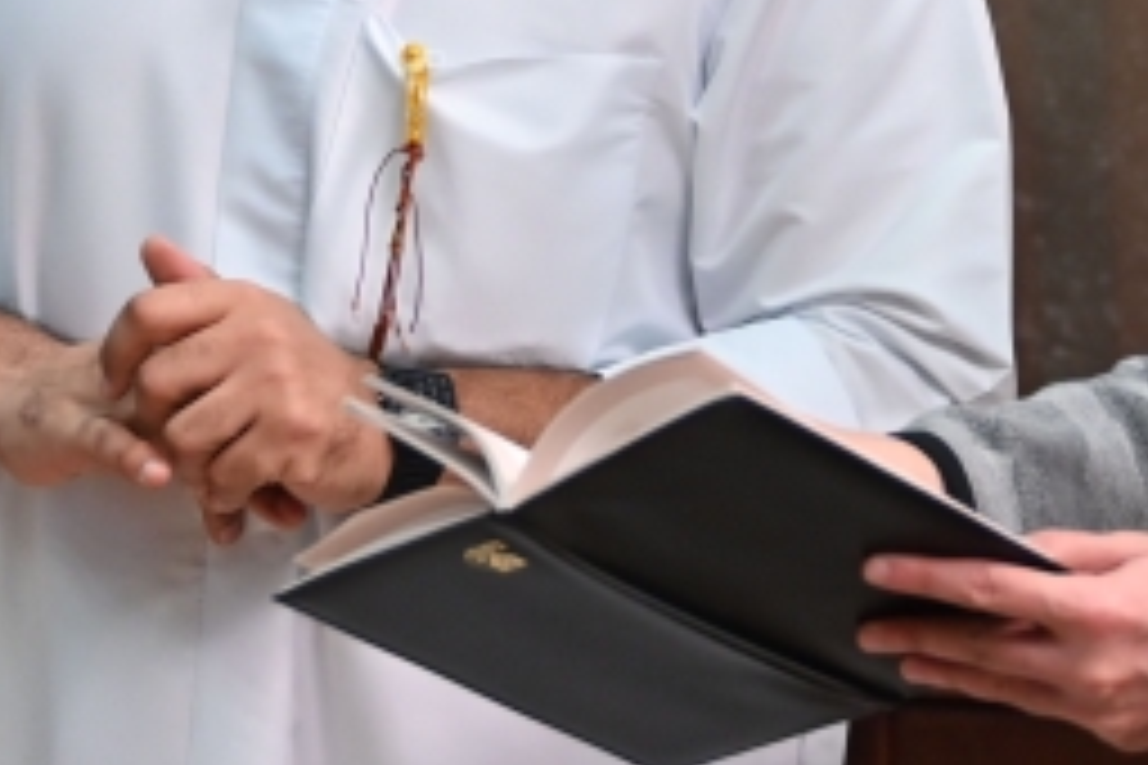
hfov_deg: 8.3
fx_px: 7940
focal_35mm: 249
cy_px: -342
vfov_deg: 5.5
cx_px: 500
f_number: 2.8
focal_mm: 53
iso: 640
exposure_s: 1/60
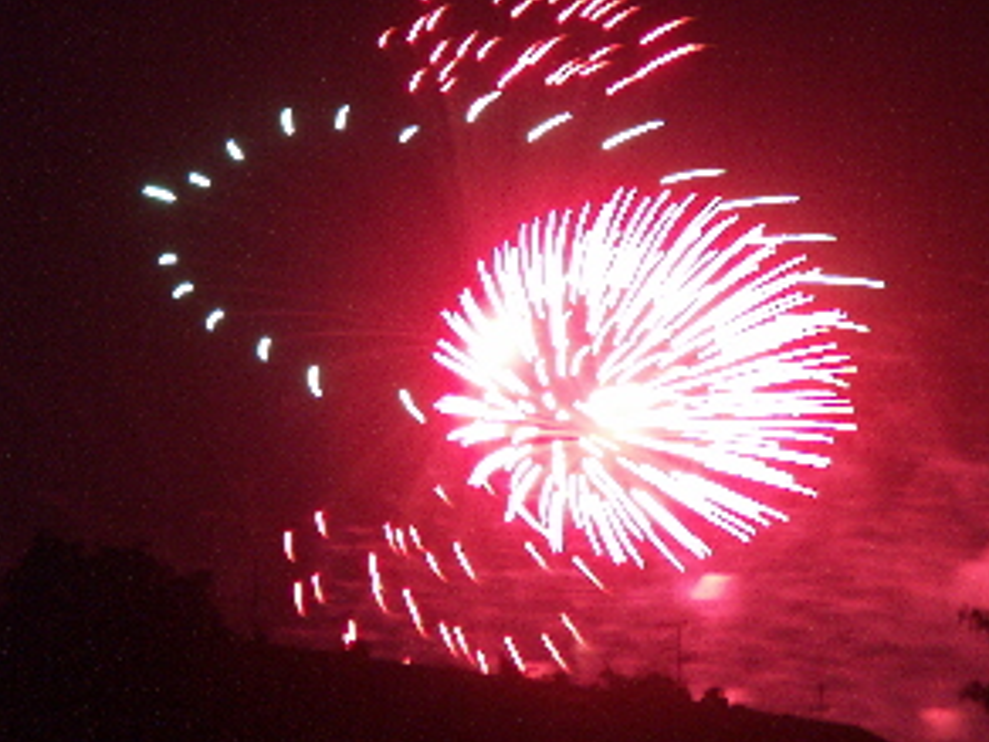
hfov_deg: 7.5
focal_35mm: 263
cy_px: 386
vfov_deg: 5.7
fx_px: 7514
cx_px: 647
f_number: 3.5
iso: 100
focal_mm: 50.69
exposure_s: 1/1.67
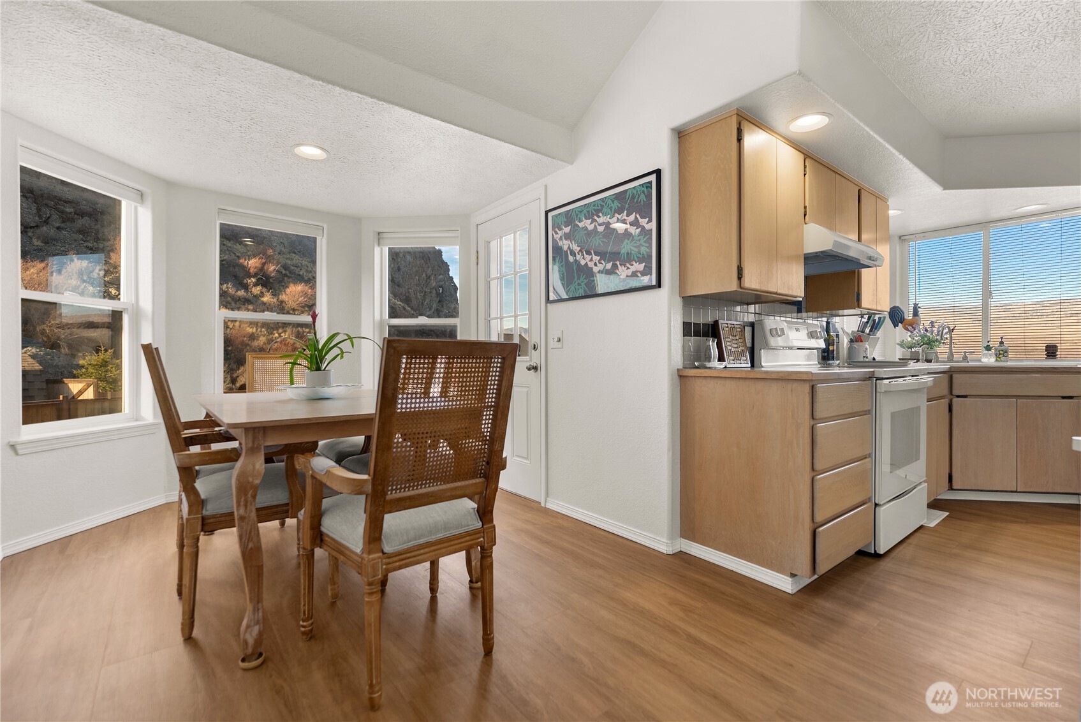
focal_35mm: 16
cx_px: 540
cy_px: 361
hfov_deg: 98.5
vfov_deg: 75.6
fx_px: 466
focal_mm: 15.5
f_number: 2.8
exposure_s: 1/10
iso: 100
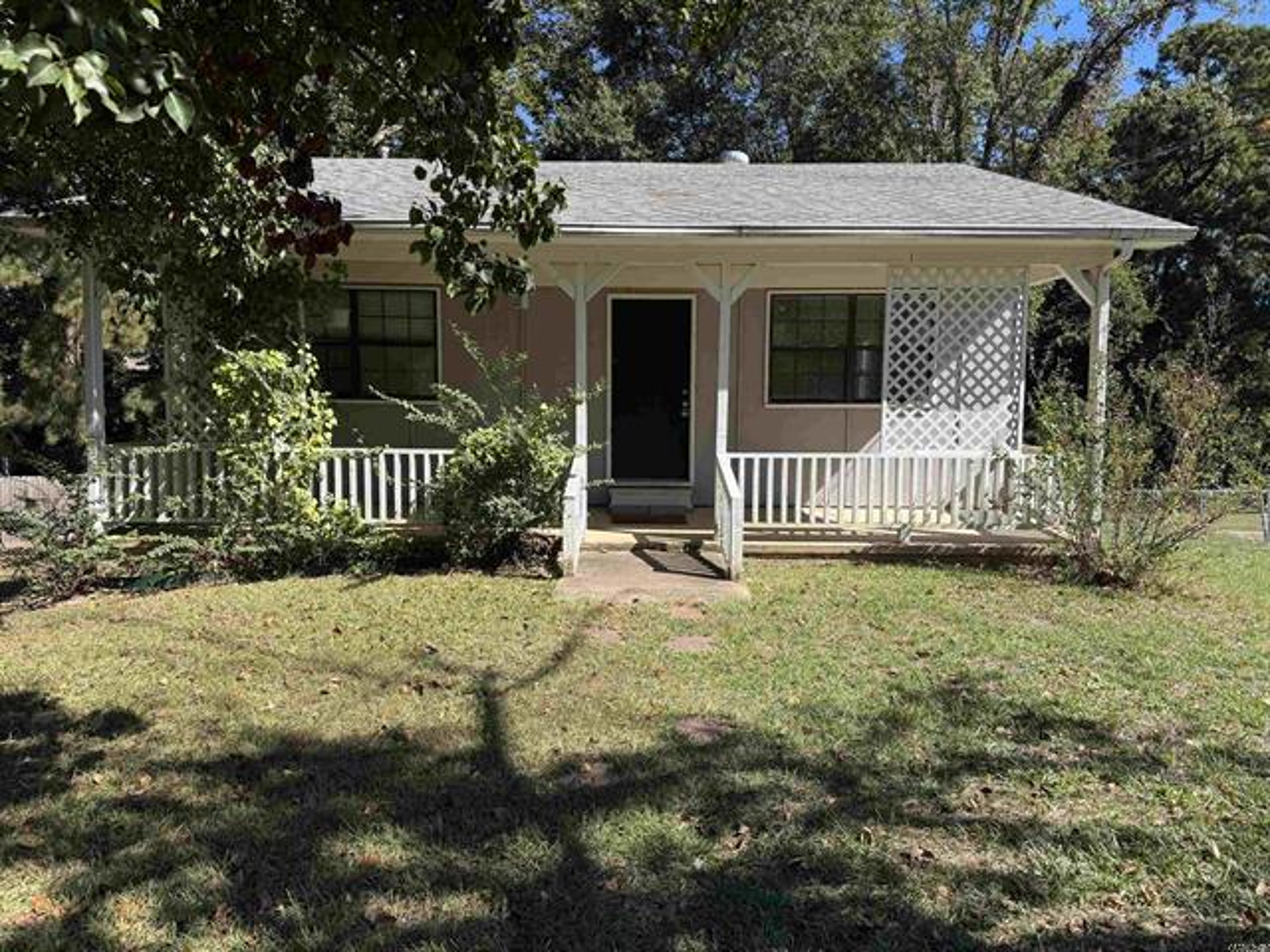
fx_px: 881
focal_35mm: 24
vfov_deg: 56.8
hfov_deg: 71.6
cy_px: 476
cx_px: 635
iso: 80
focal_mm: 6.76
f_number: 1.78
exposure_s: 1/2331
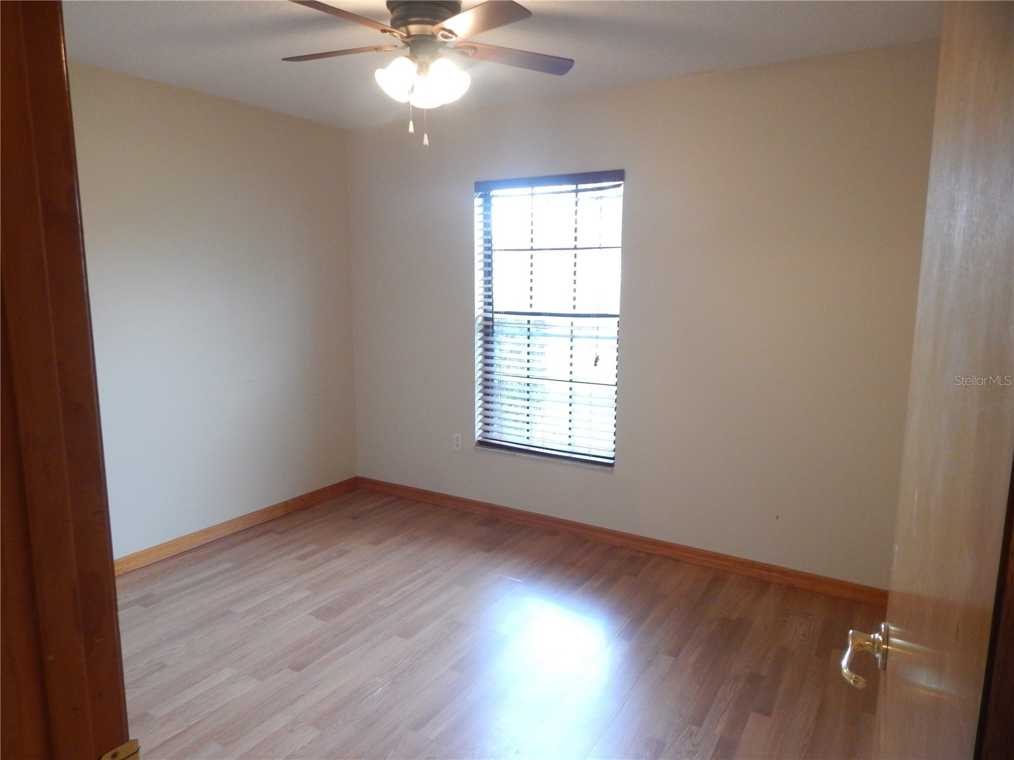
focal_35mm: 23
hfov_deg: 73.9
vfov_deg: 58.9
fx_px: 674
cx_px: 507
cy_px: 380
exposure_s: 1/30
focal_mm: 4
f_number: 3
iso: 400
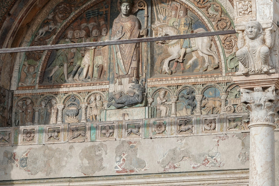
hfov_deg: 9.8
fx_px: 1628
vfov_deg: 6.5
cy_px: 45
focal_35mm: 210
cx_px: 105
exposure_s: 1/320
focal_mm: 49.51
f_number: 4
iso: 100
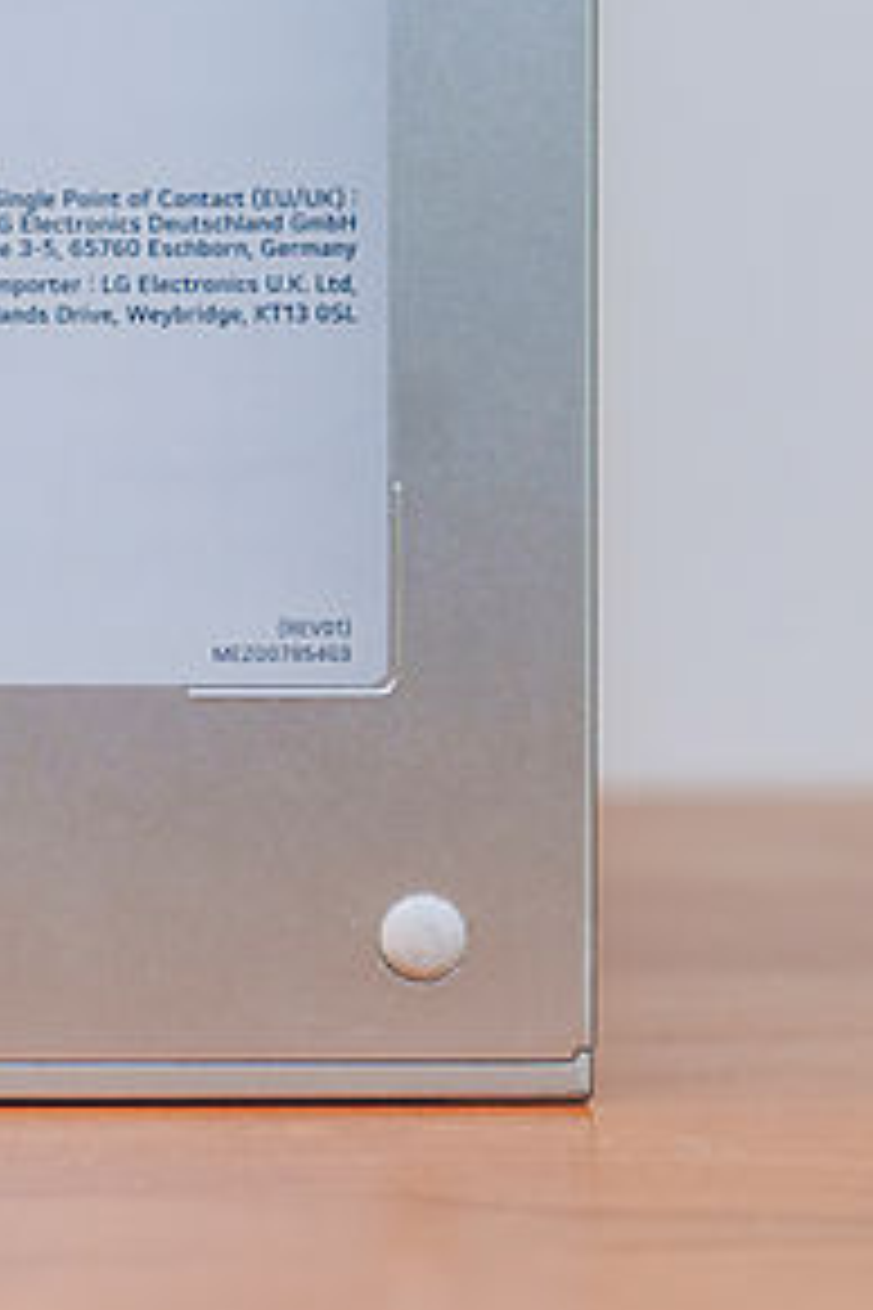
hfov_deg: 6.6
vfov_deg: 9.8
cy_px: -2
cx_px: -158
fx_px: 7565
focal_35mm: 208
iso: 1000
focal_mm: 69
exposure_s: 1/80
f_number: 5.6
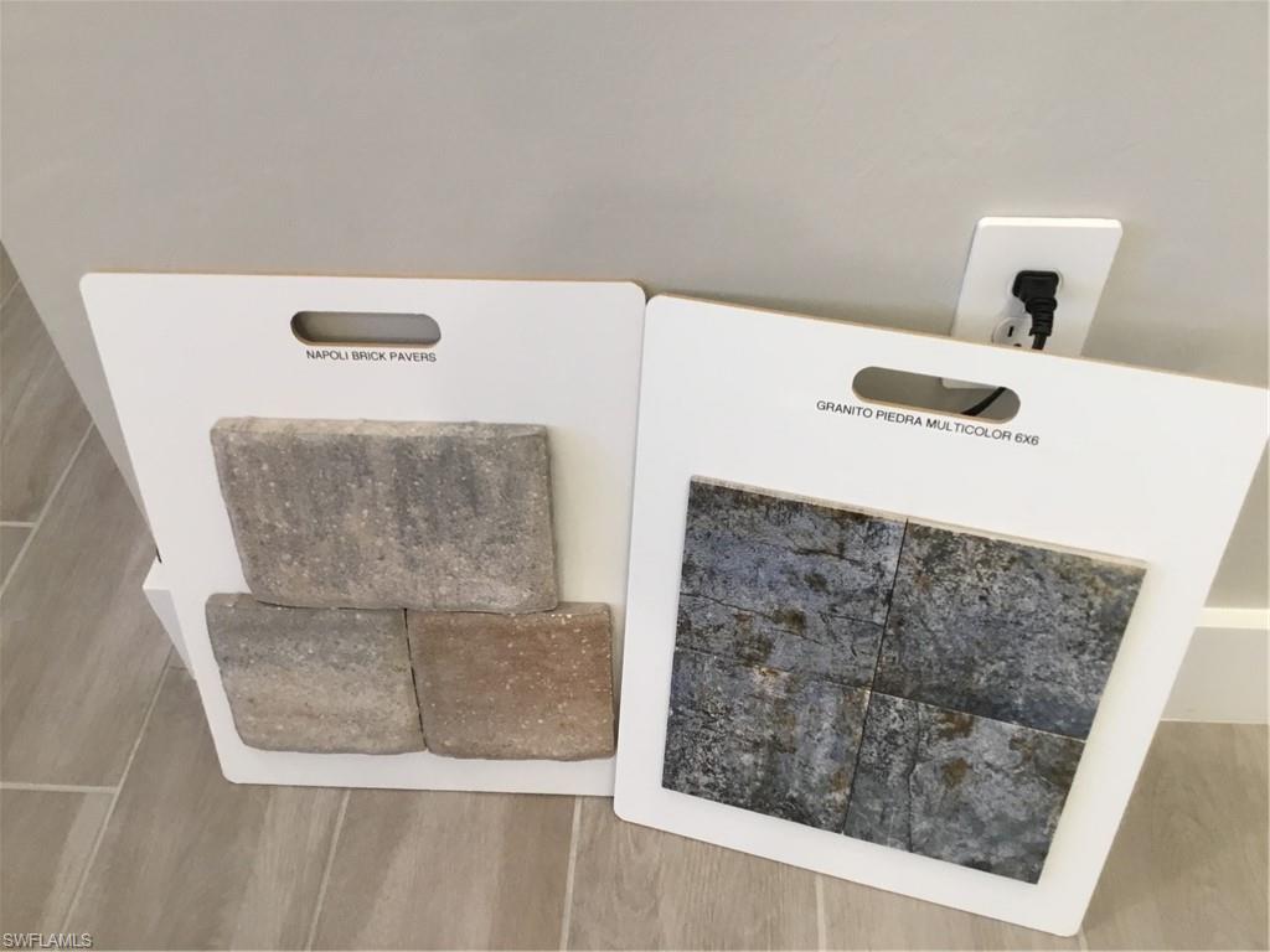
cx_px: 635
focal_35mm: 31
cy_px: 476
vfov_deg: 45.4
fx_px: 1137
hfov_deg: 58.4
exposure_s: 1/30
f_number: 2.4
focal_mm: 3.3
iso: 80
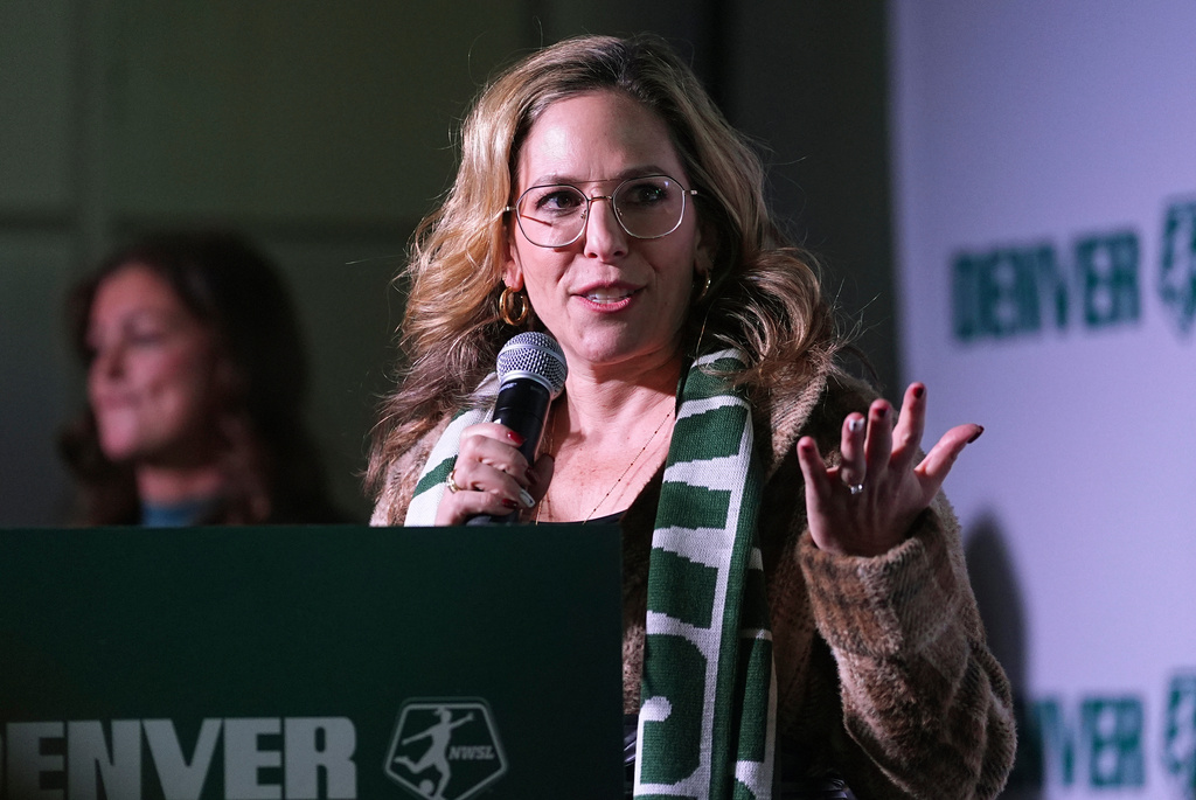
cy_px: 400
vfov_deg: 5.1
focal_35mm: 270
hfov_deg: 7.6
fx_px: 8979
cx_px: 598
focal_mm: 180
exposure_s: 1/800
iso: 2500
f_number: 2.8
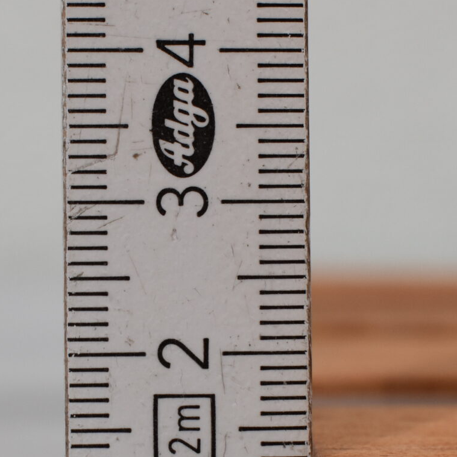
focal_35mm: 133
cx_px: 206
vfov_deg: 13.0
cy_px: 351
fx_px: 1993
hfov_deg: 13.1
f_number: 8
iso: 320
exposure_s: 1/60
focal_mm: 31
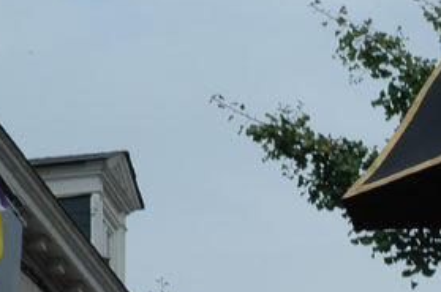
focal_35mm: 224
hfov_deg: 9.1
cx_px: 482
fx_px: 2739
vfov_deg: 6.1
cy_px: 275
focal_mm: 52
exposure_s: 1/60
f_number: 20
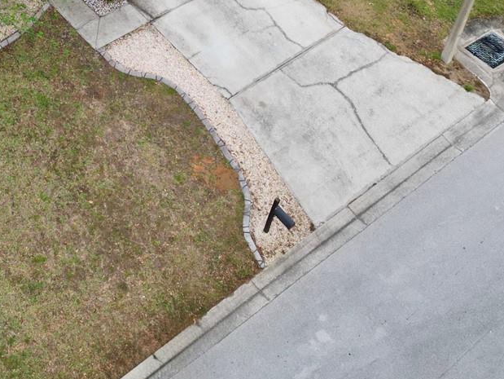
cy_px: -91
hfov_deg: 29.1
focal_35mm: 62
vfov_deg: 21.7
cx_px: -5
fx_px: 903
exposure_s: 1/1500
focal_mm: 6.72
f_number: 1.7
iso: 100
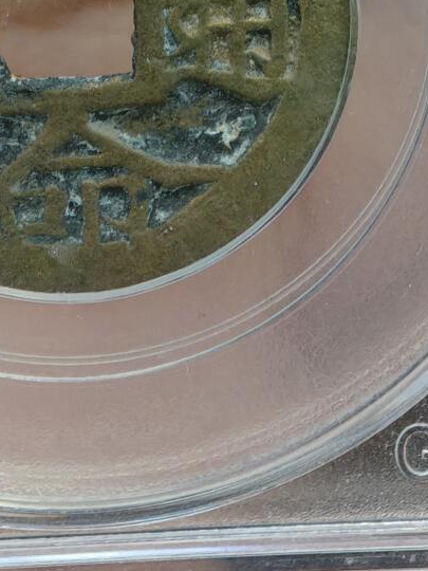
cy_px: -185
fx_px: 3297
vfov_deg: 9.7
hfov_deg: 7.4
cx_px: 114
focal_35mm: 200
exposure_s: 1/50
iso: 800
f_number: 2
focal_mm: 9
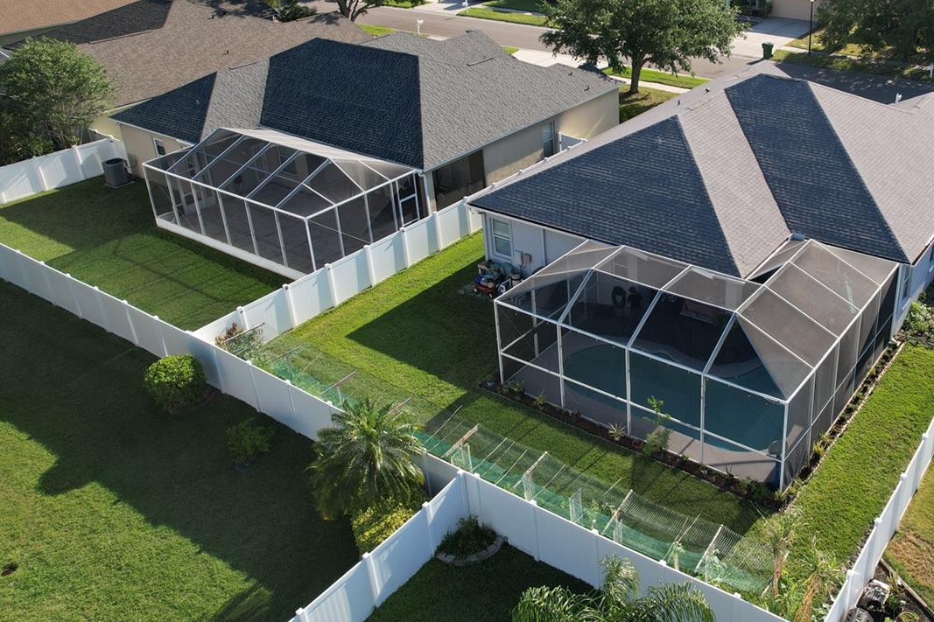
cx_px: 659
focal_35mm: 33
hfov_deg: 55.4
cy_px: 216
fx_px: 856
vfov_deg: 39.6
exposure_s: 1/250
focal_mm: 8.38
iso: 100
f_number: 2.8
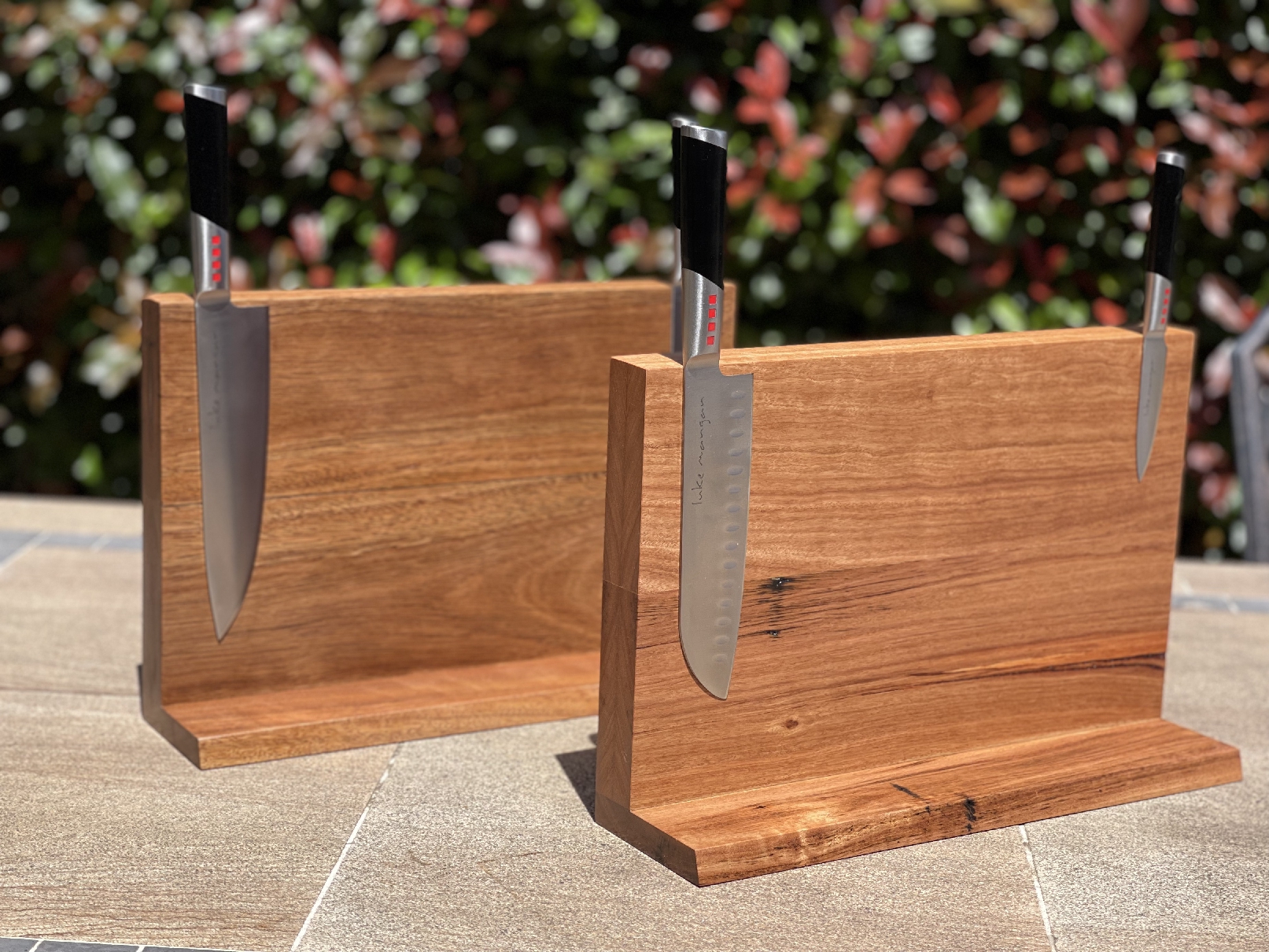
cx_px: 634
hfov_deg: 30.3
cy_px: 476
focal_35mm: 64
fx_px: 2346
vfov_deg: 22.9
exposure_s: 1/747
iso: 32
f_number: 2.2
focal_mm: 7.5
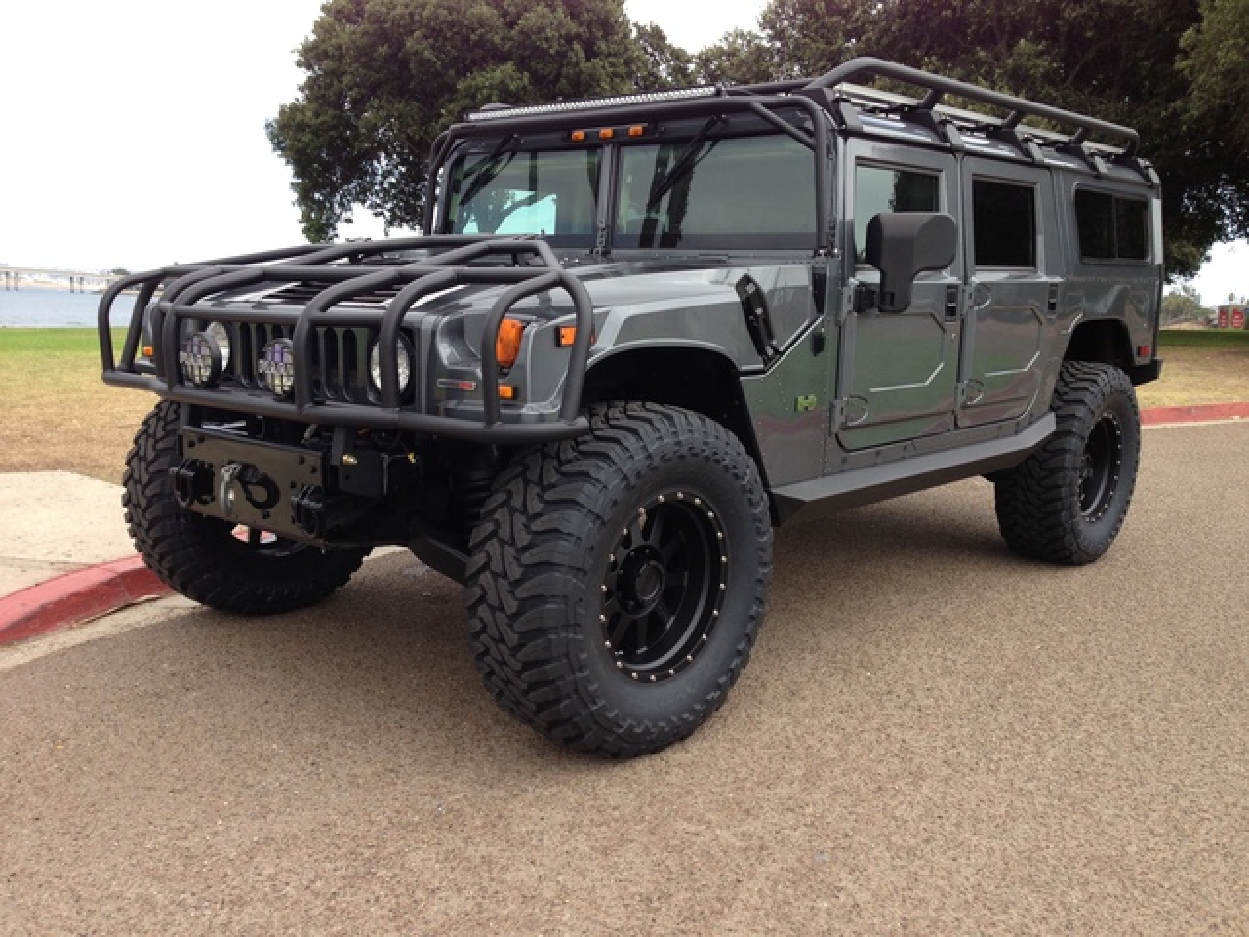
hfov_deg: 55.4
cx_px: 624
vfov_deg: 42.9
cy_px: 468
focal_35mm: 33
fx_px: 1191
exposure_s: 1/531
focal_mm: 4.13
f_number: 2.4
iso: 50
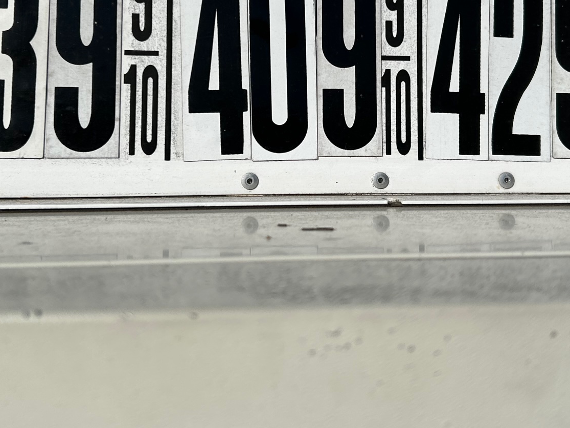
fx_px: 774
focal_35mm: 47
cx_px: 291
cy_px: 83
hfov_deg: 40.4
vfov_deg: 30.1
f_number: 1.5
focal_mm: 5.7
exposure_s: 1/11364
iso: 50
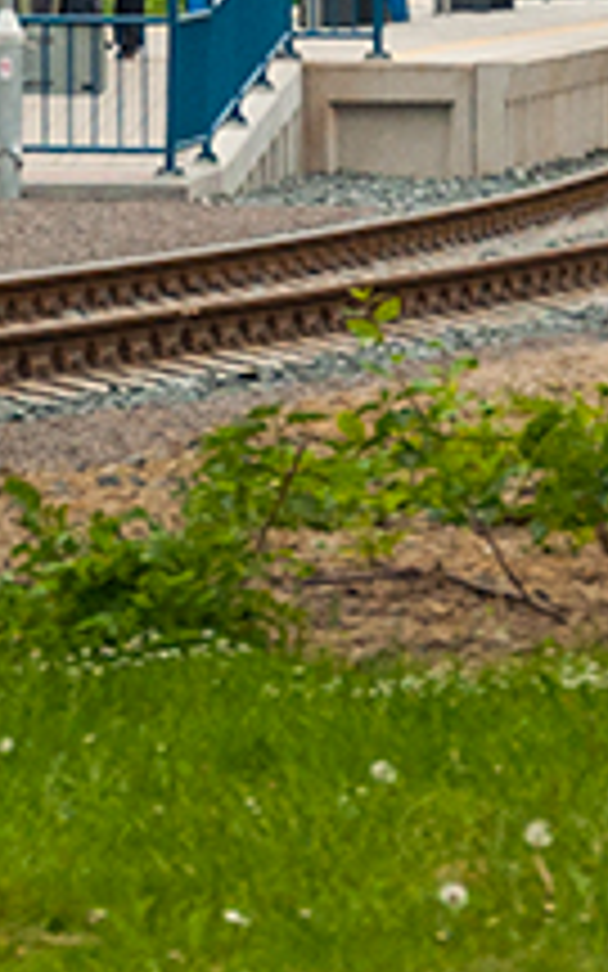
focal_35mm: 562
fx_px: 14900
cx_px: -1419
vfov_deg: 3.7
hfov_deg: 2.3
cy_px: -639
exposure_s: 1/500
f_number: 5.3
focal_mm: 62
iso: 400
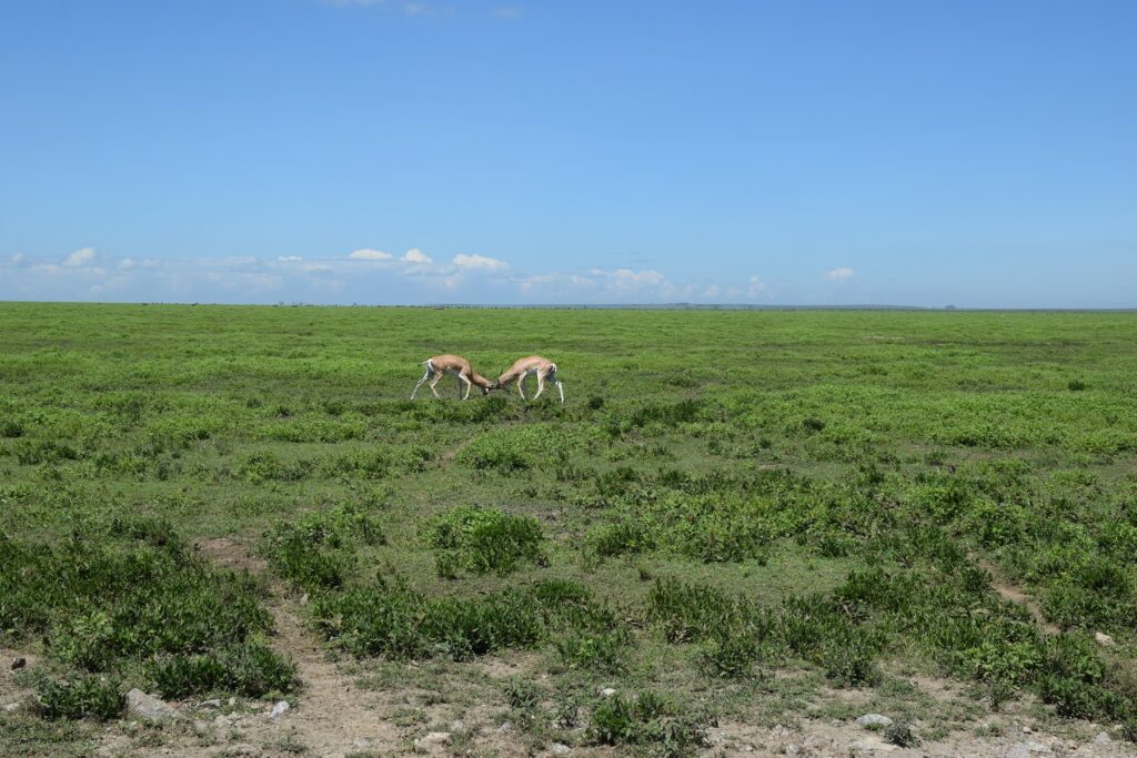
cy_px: 379
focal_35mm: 52
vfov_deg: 25.8
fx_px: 1658
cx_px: 568
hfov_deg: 37.8
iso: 200
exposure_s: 1/400
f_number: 10
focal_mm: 35
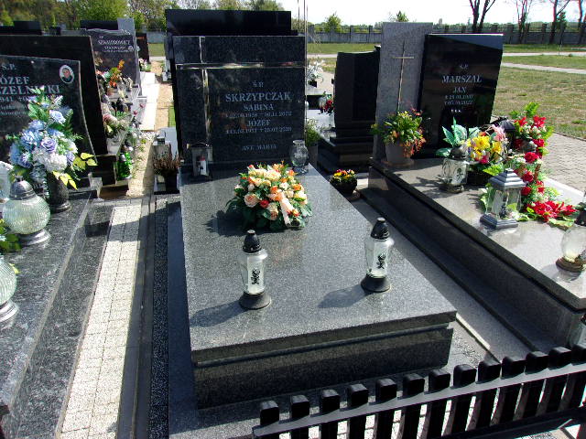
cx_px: 293
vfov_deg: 51.4
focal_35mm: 27
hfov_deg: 65.3
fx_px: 457
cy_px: 220
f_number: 10.4
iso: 80
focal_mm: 4.9
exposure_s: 1/70
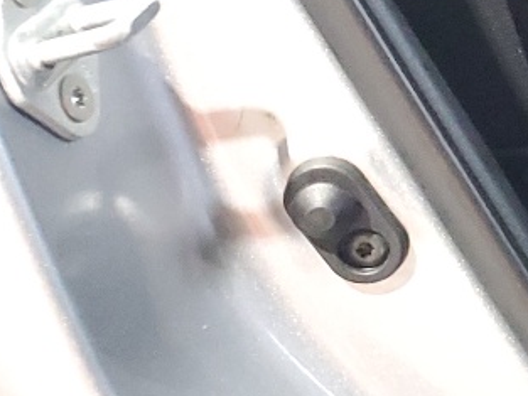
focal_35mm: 133
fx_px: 2029
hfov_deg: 11.6
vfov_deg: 10.8
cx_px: 1338
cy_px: -174
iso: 325
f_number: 1.5
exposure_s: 1/30
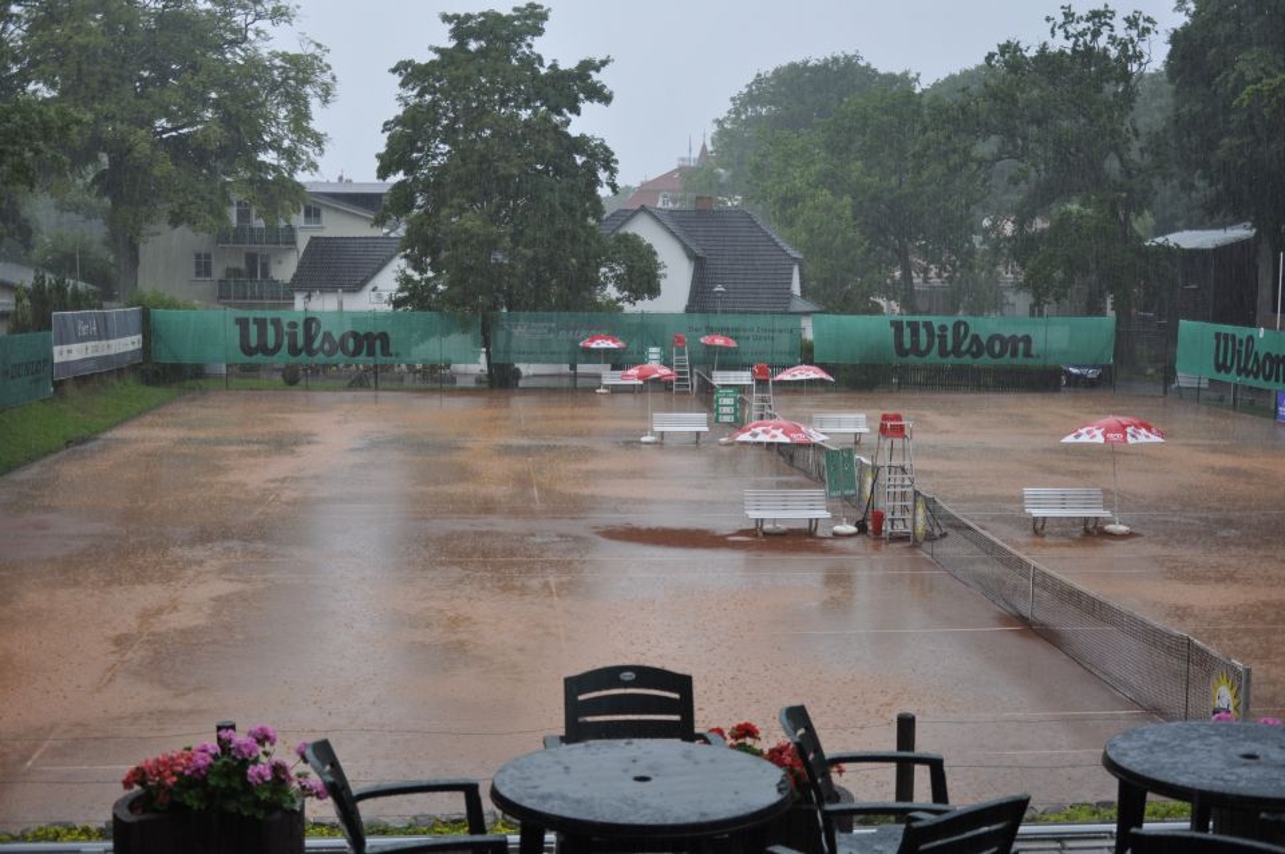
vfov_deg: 29.8
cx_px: 642
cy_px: 427
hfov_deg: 43.6
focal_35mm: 45
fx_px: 1605
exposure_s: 1/90
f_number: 4.8
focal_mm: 30
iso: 400
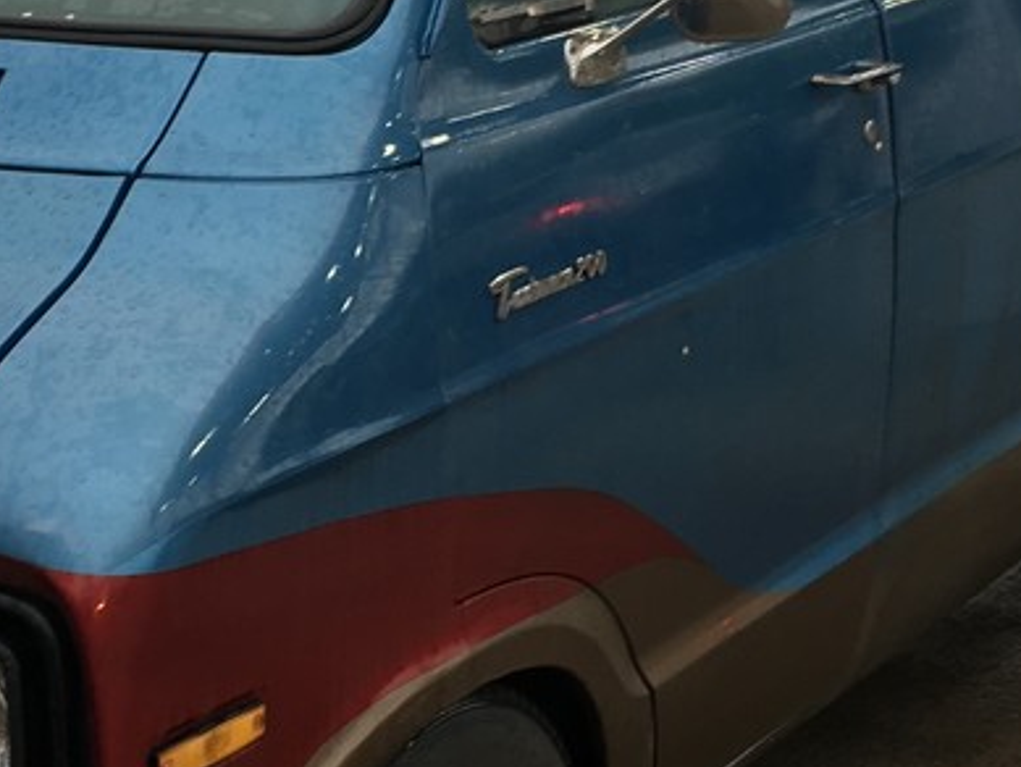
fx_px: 2921
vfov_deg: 14.9
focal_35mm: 99
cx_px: 325
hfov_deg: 19.8
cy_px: 244
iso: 25
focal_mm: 4.15
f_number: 2.2
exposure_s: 1/60
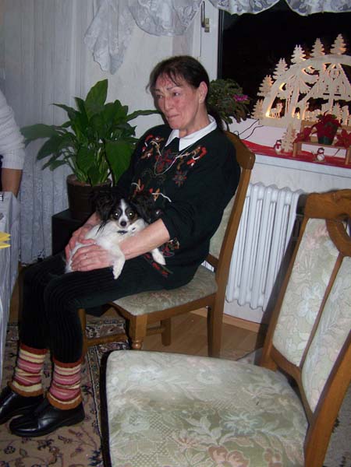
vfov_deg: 49.0
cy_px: 234
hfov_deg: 37.7
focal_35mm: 38
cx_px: 176
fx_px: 514
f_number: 2.8
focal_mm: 6.3
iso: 160
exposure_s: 1/60
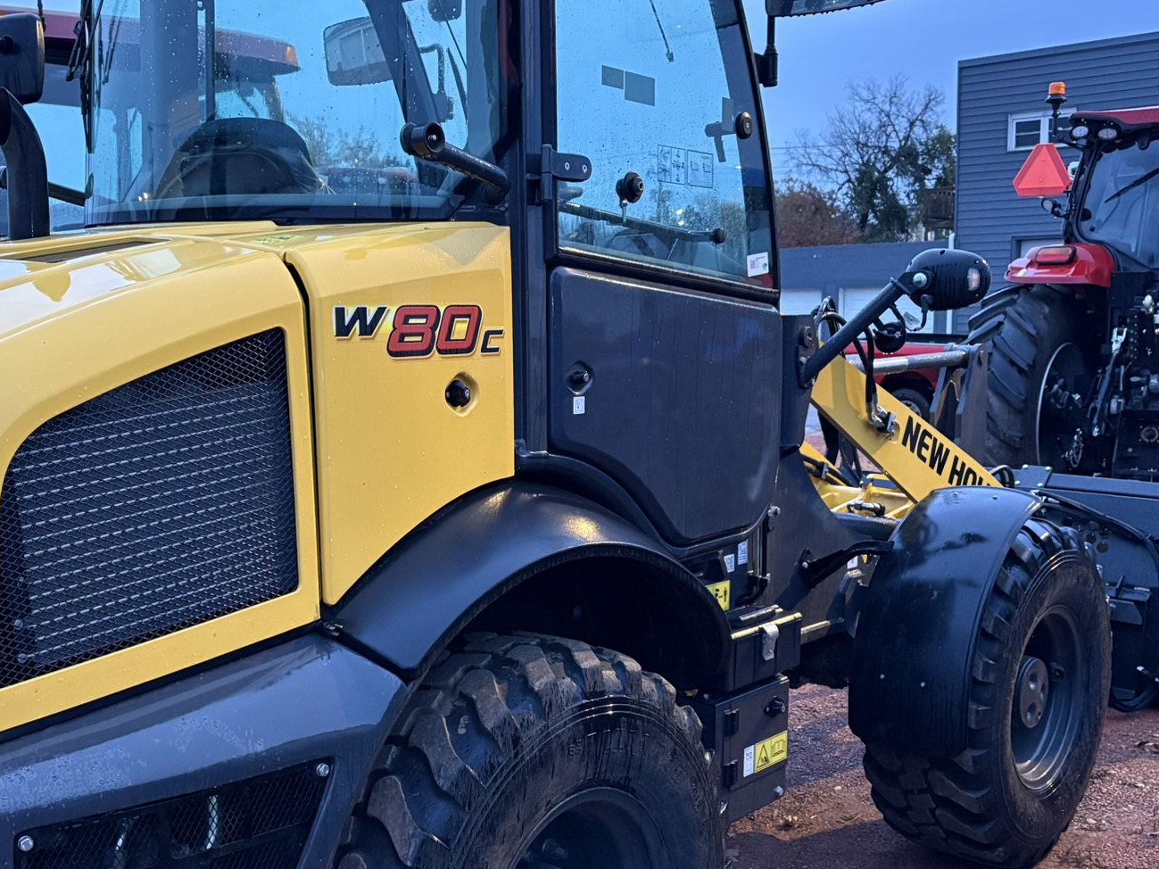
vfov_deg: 35.1
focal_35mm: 41
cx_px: 476
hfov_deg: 45.6
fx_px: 1373
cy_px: 451
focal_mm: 5.96
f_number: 1.6
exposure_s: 1/52
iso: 500
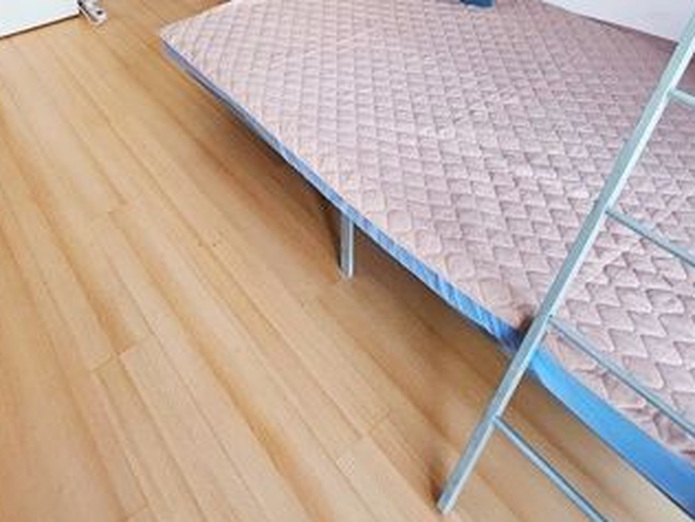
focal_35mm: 29
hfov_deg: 59.8
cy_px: -53
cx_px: 214
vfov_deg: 39.4
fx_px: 582
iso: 64
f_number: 2.2
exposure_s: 1/50
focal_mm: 1.7
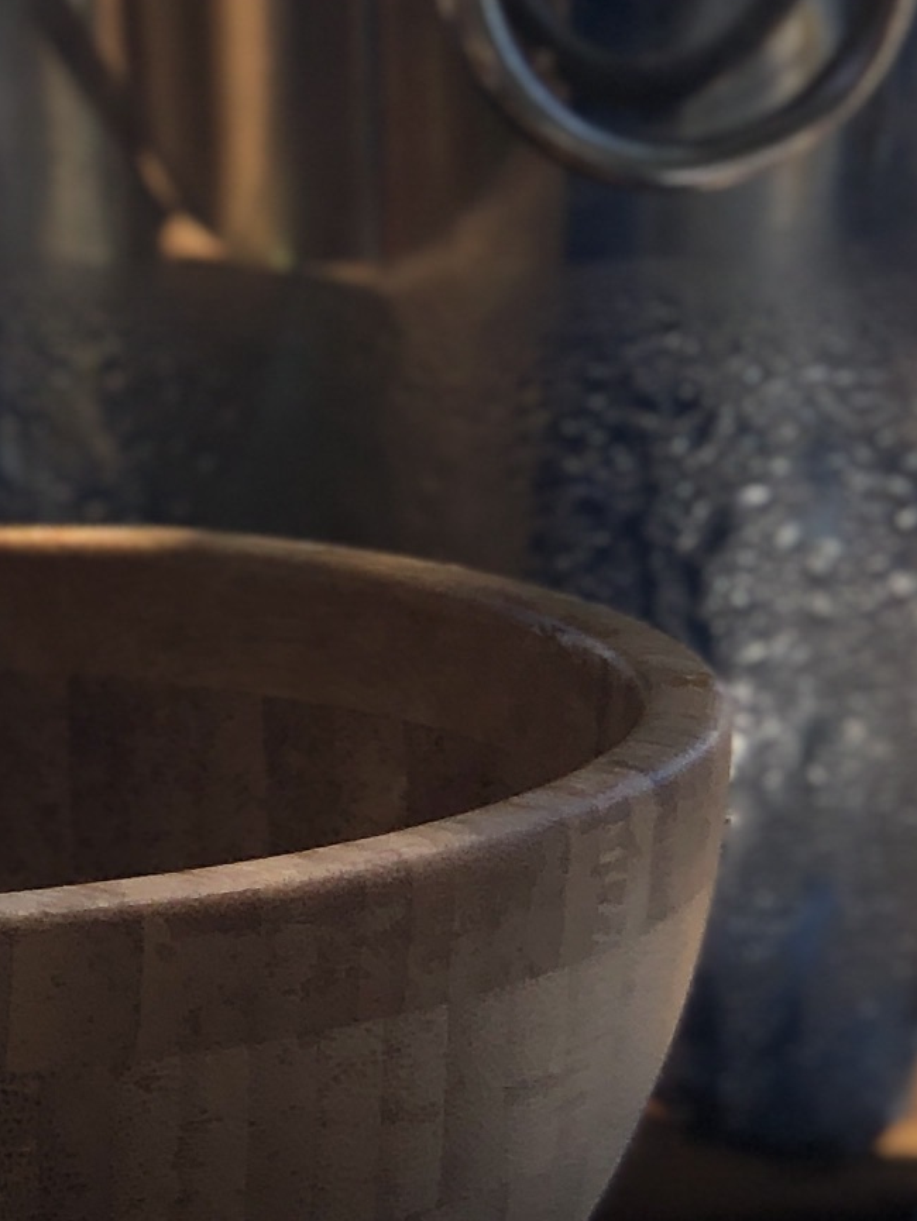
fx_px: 8543
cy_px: 591
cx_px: -17
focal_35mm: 242
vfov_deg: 8.2
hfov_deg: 6.1
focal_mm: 6
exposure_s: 1/706
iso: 16
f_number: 2.4
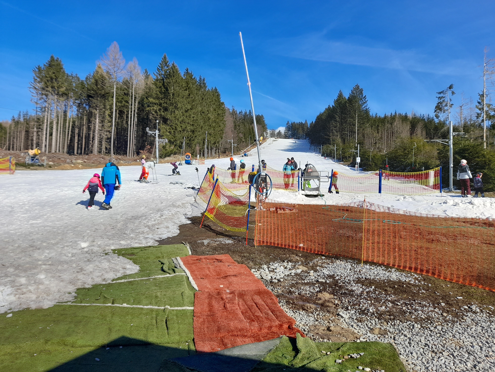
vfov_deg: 54.9
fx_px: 357
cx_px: 248
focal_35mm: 25
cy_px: 186
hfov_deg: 69.4
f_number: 2
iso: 20
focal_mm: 4.6
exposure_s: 1/1019
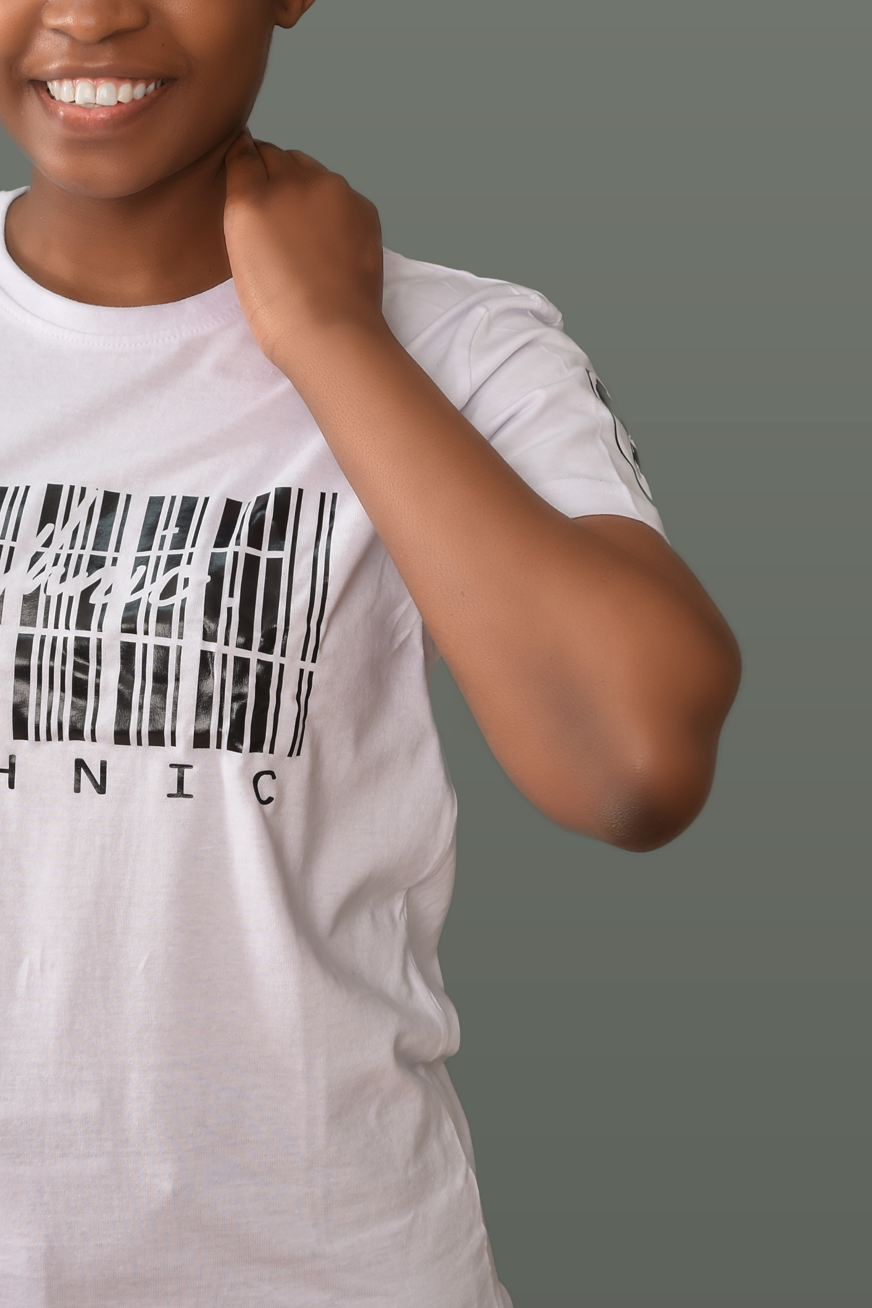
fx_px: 4832
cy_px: 724
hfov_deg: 10.3
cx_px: 143
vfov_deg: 15.4
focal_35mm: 133
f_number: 4.5
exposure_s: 1/80
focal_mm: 48
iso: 100
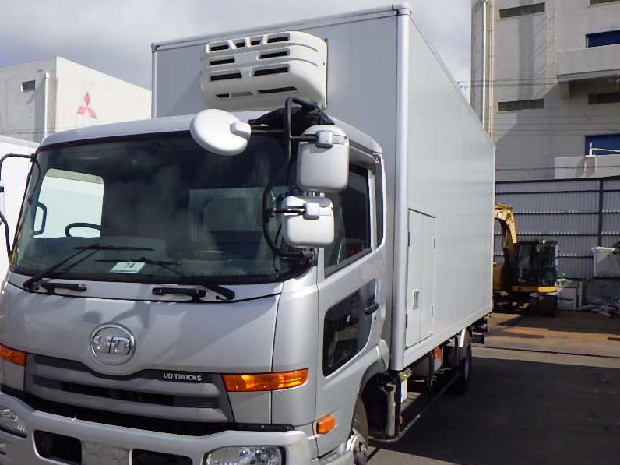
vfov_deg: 39.6
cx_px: 233
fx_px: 645
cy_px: 258
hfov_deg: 50.8
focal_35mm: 36
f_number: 4.2
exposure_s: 1/2500
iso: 250
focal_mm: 5
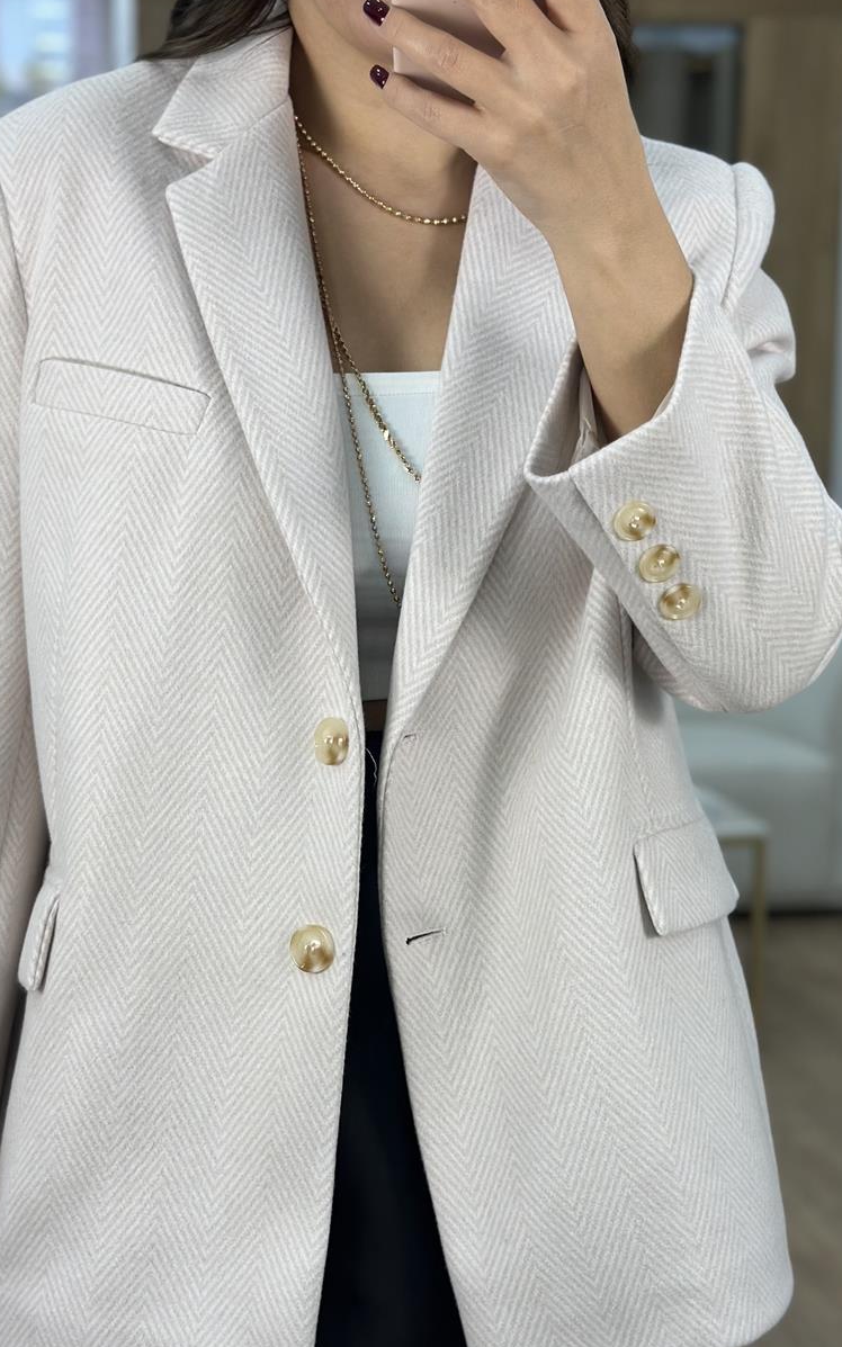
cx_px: 414
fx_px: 2497
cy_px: 765
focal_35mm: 68
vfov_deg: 30.2
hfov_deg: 19.1
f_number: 1.78
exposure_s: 1/154
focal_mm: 6.86
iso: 64
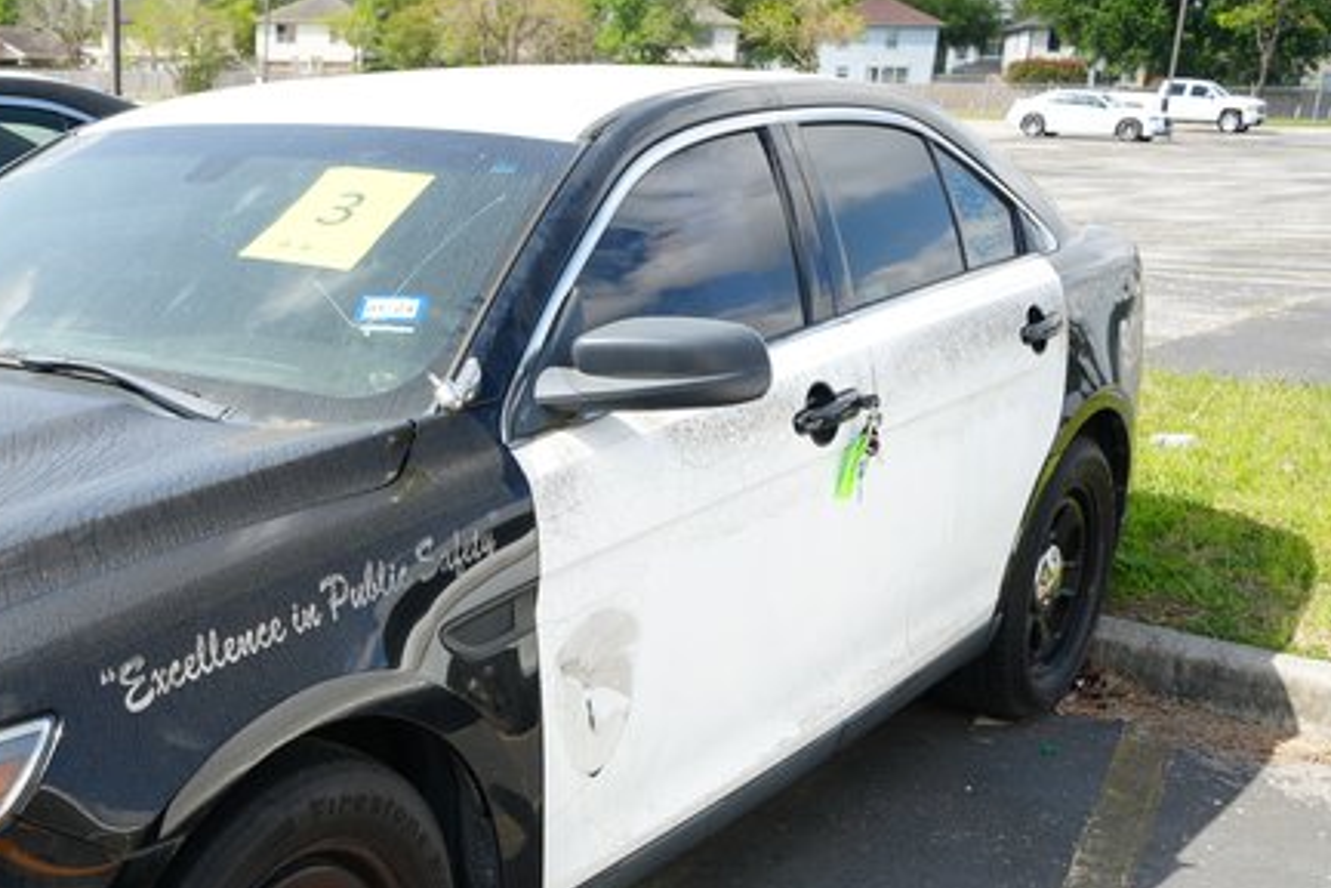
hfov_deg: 40.9
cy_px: 705
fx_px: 1701
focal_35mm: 46
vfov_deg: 28.6
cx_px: 259
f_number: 8
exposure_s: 1/100
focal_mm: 28
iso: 100
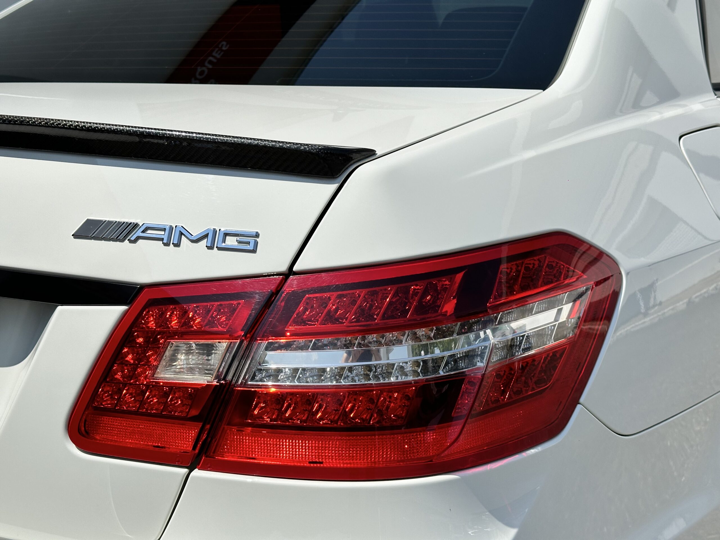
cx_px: 360
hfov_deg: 39.7
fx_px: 998
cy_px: 270
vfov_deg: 30.3
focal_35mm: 48
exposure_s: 1/8929
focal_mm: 6.86
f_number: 1.78
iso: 64
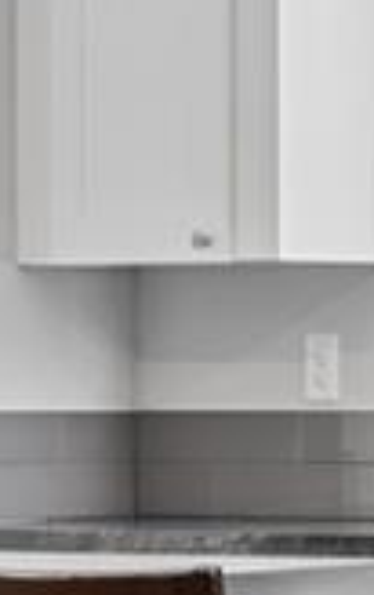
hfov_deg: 4.6
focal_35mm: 278
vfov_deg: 7.5
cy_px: 439
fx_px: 4518
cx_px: 977
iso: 250
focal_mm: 28
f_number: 10
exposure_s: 1/2.5
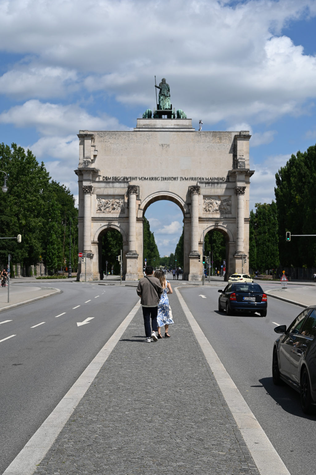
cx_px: 158
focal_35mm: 56
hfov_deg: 24.2
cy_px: 238
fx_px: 738
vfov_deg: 35.7
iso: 100
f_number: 8
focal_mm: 56
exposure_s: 1/500
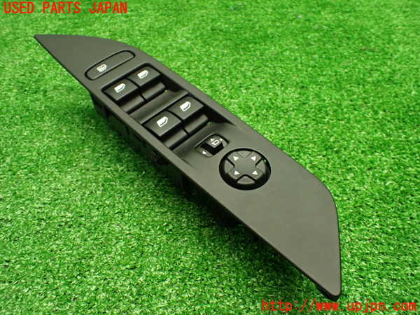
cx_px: 210
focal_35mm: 30
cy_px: 158
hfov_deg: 60.0
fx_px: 364
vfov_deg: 46.8
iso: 800
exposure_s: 1/125
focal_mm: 5.4
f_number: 2.3
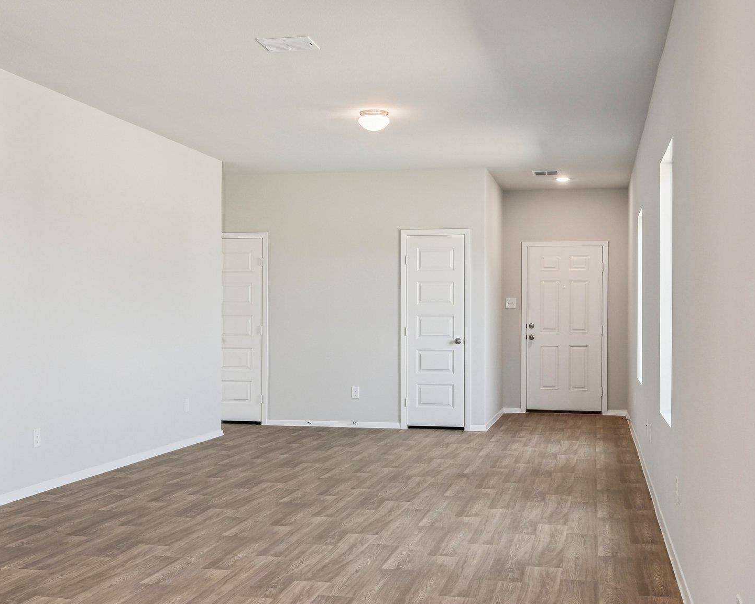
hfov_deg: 42.0
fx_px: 983
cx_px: 368
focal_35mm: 44
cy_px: 282
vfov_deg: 34.1
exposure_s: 1/30
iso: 400
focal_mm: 22
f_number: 8
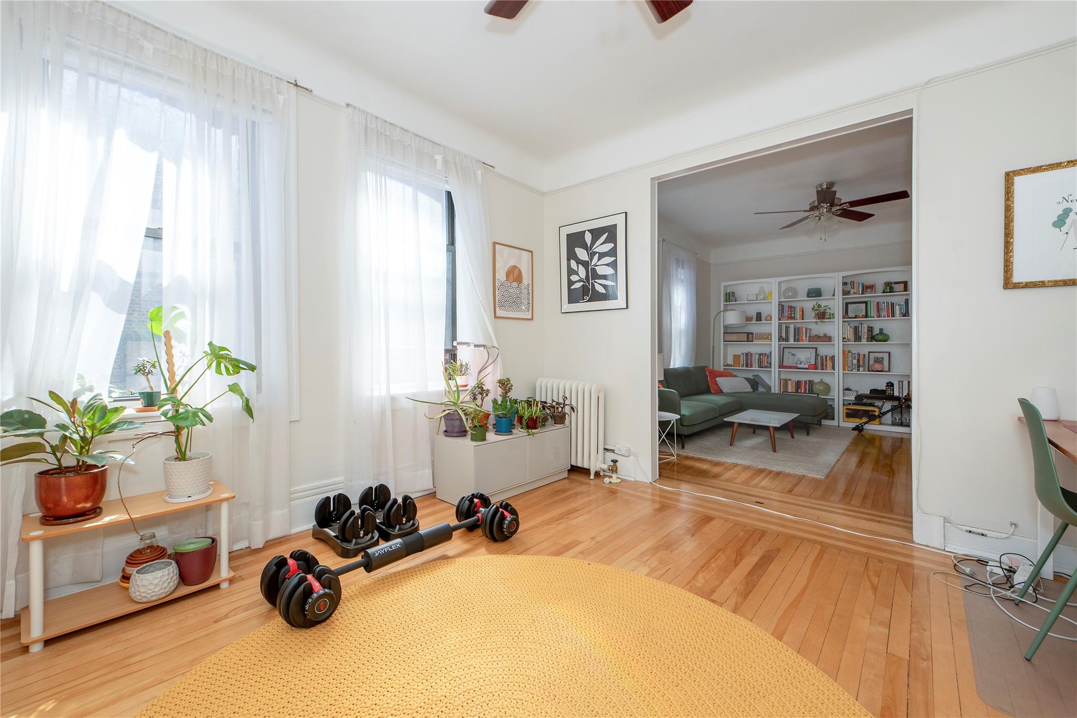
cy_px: 359
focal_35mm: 14
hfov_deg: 104.2
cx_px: 538
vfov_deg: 81.2
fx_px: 419
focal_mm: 14
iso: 320
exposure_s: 1/125
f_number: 10
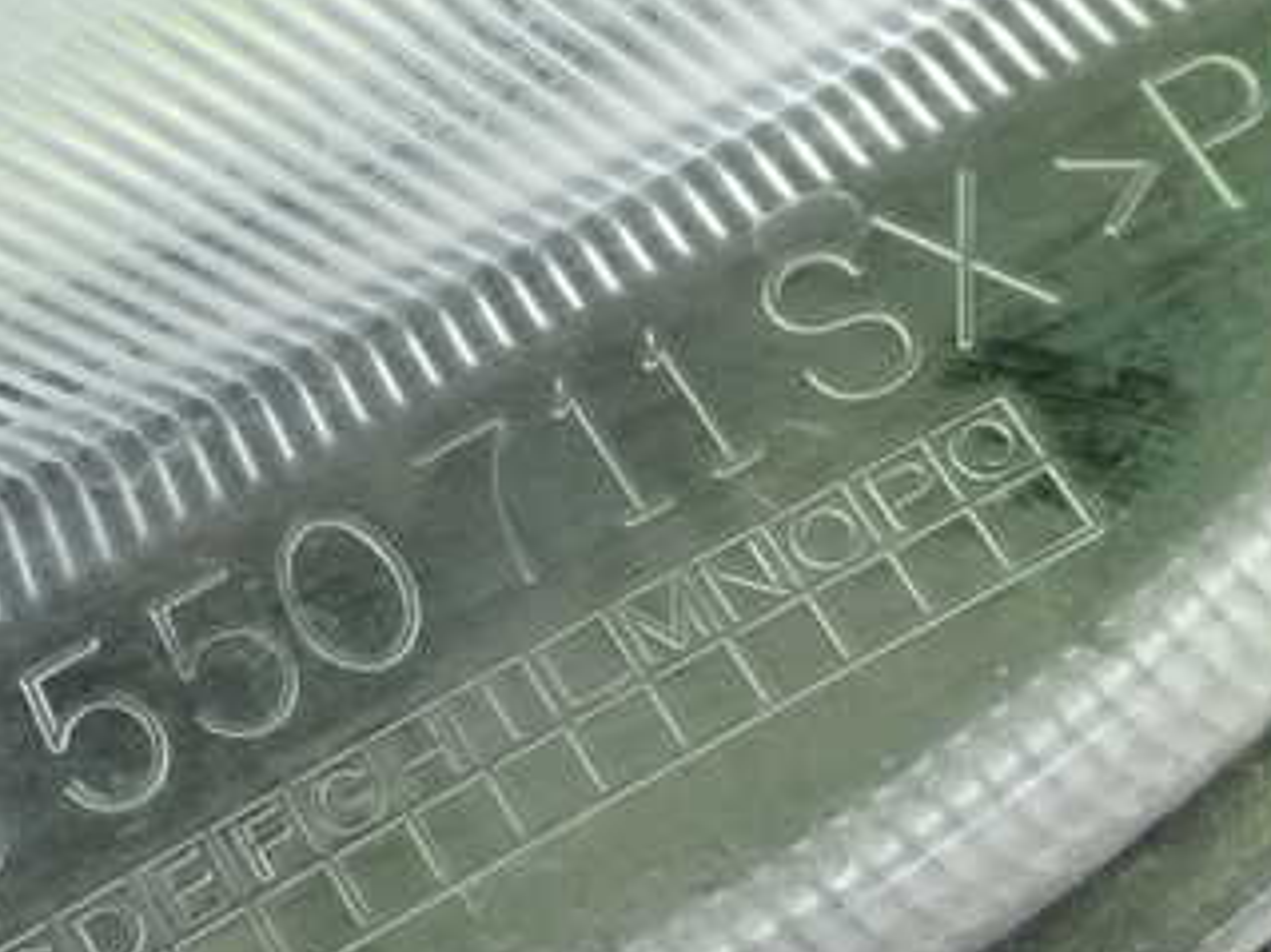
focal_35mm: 109
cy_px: 594
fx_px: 4001
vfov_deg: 13.6
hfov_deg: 18.0
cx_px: 546
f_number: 3.5
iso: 1600
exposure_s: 1/125
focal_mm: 10.35
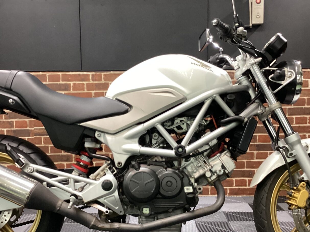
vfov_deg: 29.7
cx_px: 151
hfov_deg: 38.9
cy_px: 125
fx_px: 439
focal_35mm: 49
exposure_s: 1/40
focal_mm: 3.3
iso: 320
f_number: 2.4
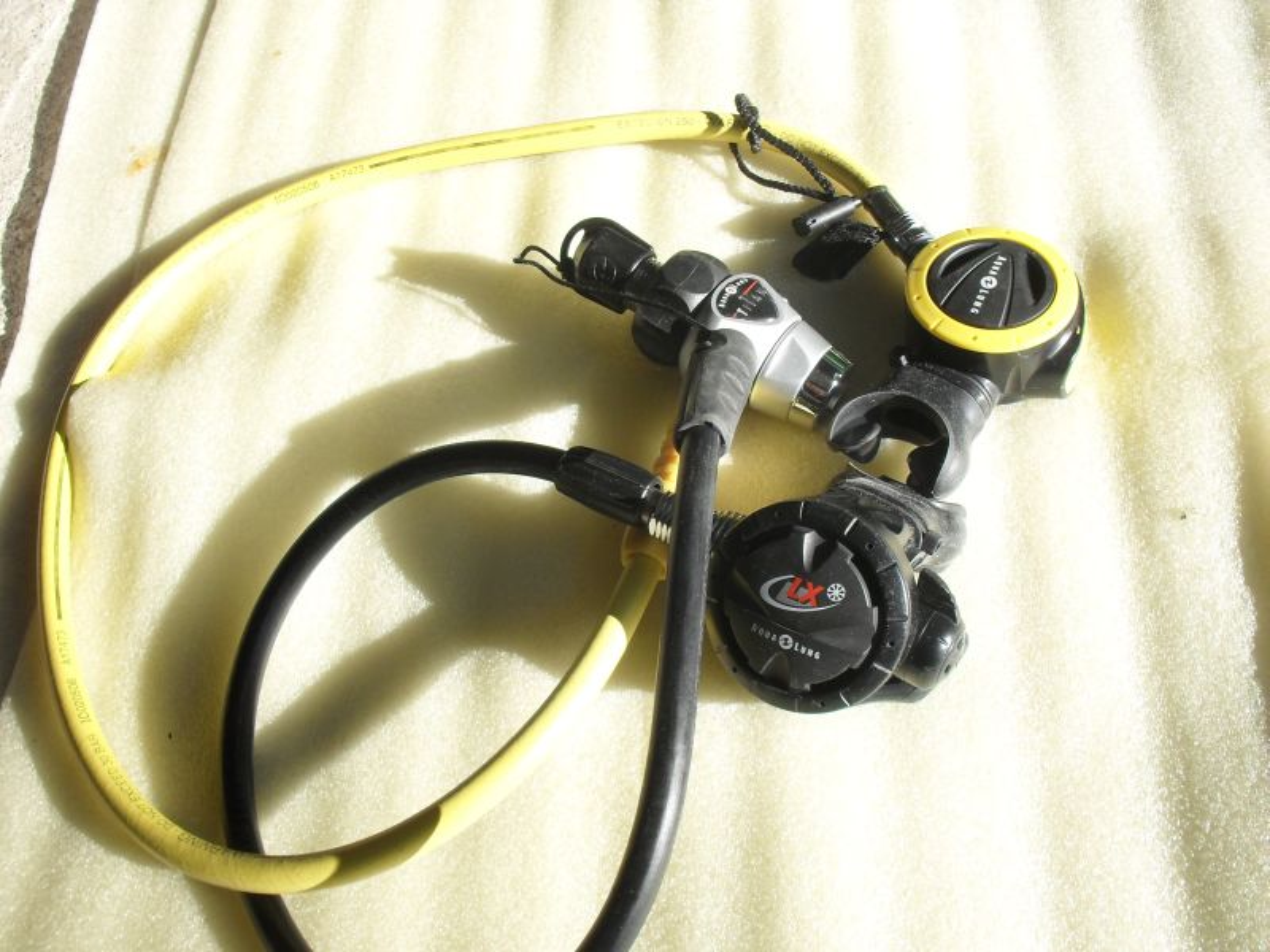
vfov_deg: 37.7
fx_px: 1394
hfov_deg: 49.0
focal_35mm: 38
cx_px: 635
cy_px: 476
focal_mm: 6.3
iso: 80
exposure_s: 1/60
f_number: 8.3
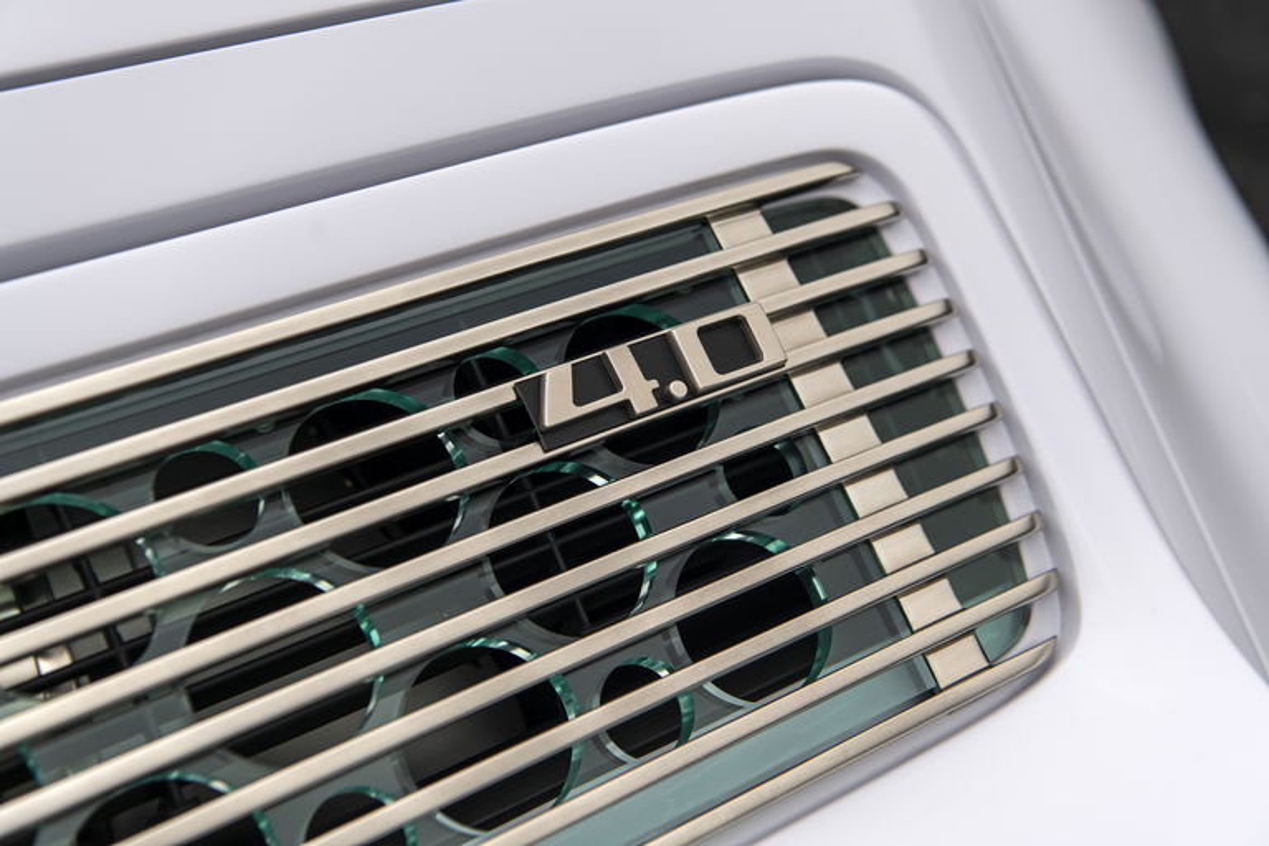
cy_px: 423
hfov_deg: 38.2
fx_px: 1833
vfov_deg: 26.0
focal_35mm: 52
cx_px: 634
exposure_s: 1/50
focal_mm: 52
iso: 64
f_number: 5
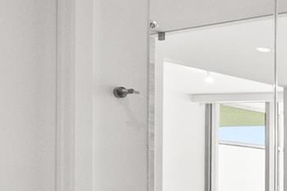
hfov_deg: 16.4
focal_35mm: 83
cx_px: 620
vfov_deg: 15.6
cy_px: 255
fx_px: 661
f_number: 8
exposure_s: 1/80
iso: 400
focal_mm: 12
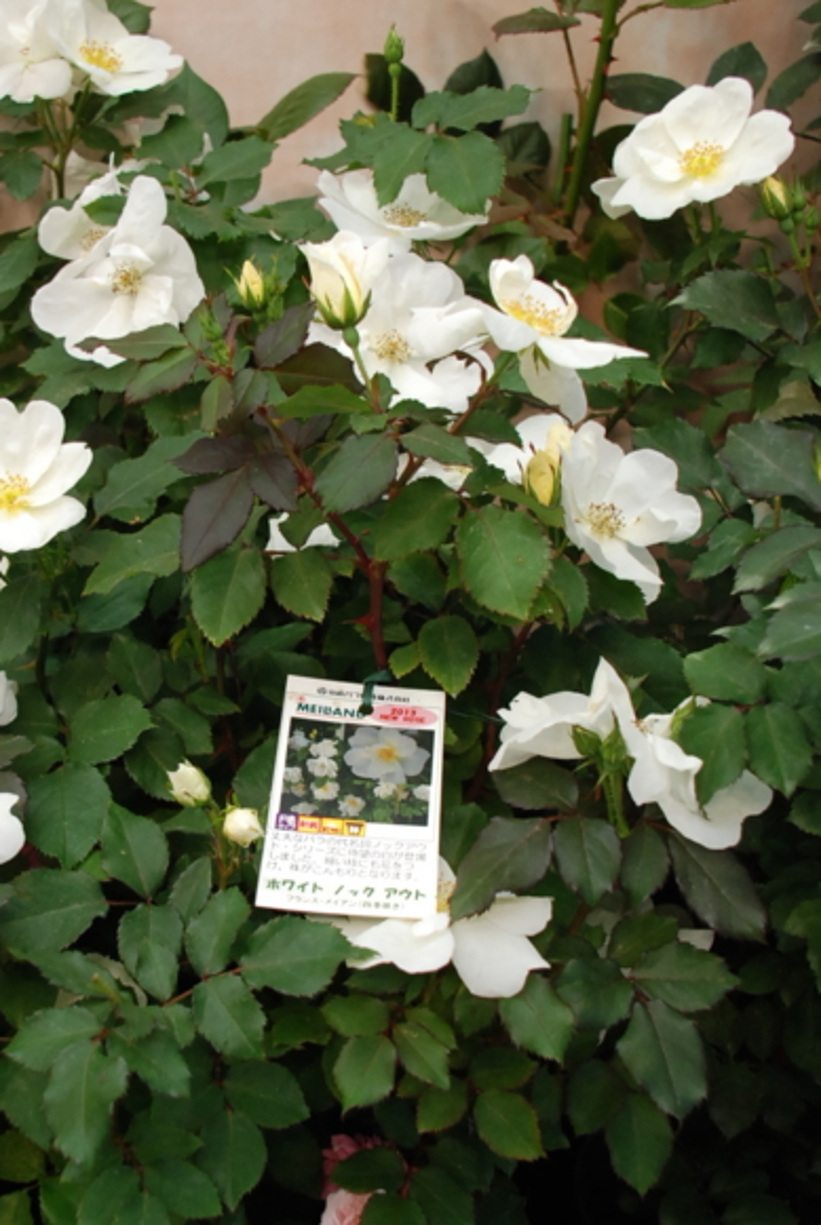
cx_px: 283
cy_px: 630
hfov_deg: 21.9
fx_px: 2114
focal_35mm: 62
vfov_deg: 32.3
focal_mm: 30
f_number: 6.3
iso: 800
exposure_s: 1/160
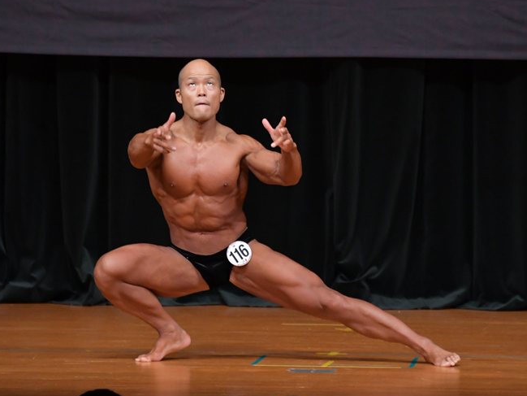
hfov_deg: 5.0
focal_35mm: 396
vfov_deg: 3.8
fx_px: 6030
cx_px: 271
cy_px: 201
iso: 4000
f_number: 5.6
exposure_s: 1/400
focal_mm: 230
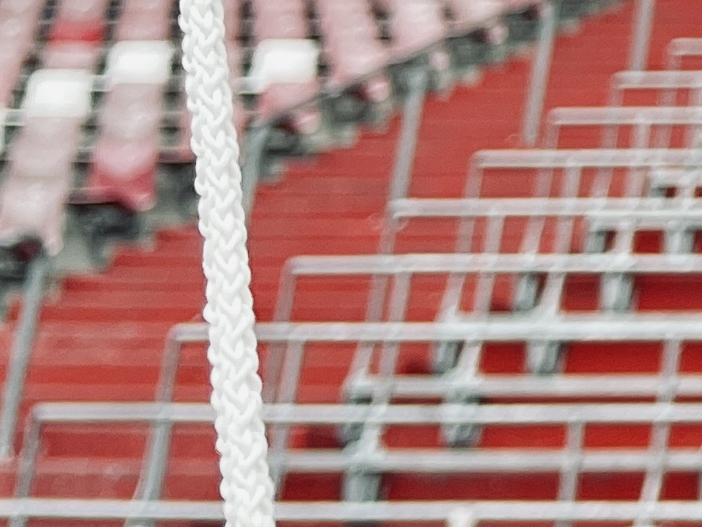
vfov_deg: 12.0
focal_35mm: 118
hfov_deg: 13.3
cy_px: -255
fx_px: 2393
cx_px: 1580
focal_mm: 5.1
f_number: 1.6
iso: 125
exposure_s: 1/64
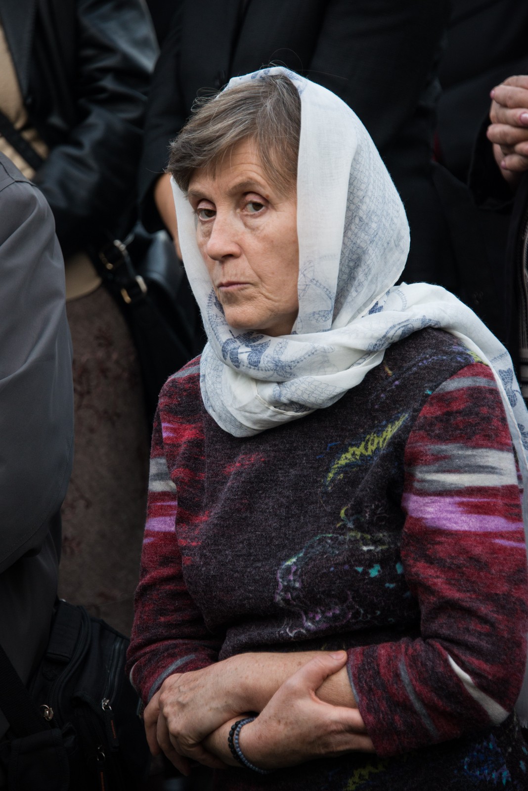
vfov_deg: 10.8
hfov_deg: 7.2
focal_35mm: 190
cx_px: 264
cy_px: 396
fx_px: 4176
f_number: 5.6
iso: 1000
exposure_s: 1/60
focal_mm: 190
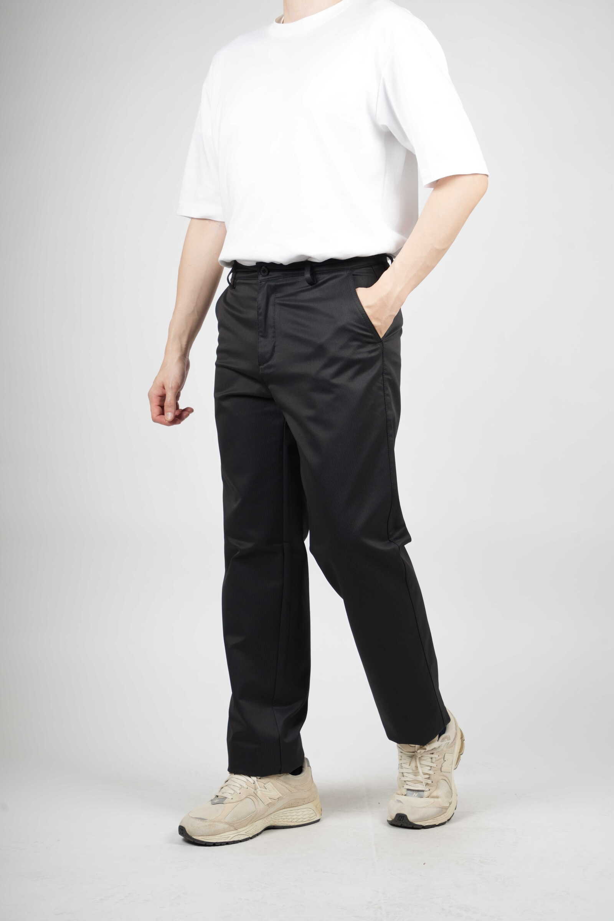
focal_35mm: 56
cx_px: 307
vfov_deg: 35.6
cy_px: 460
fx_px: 1433
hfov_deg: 24.2
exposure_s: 1/160
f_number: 9
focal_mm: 56
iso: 125
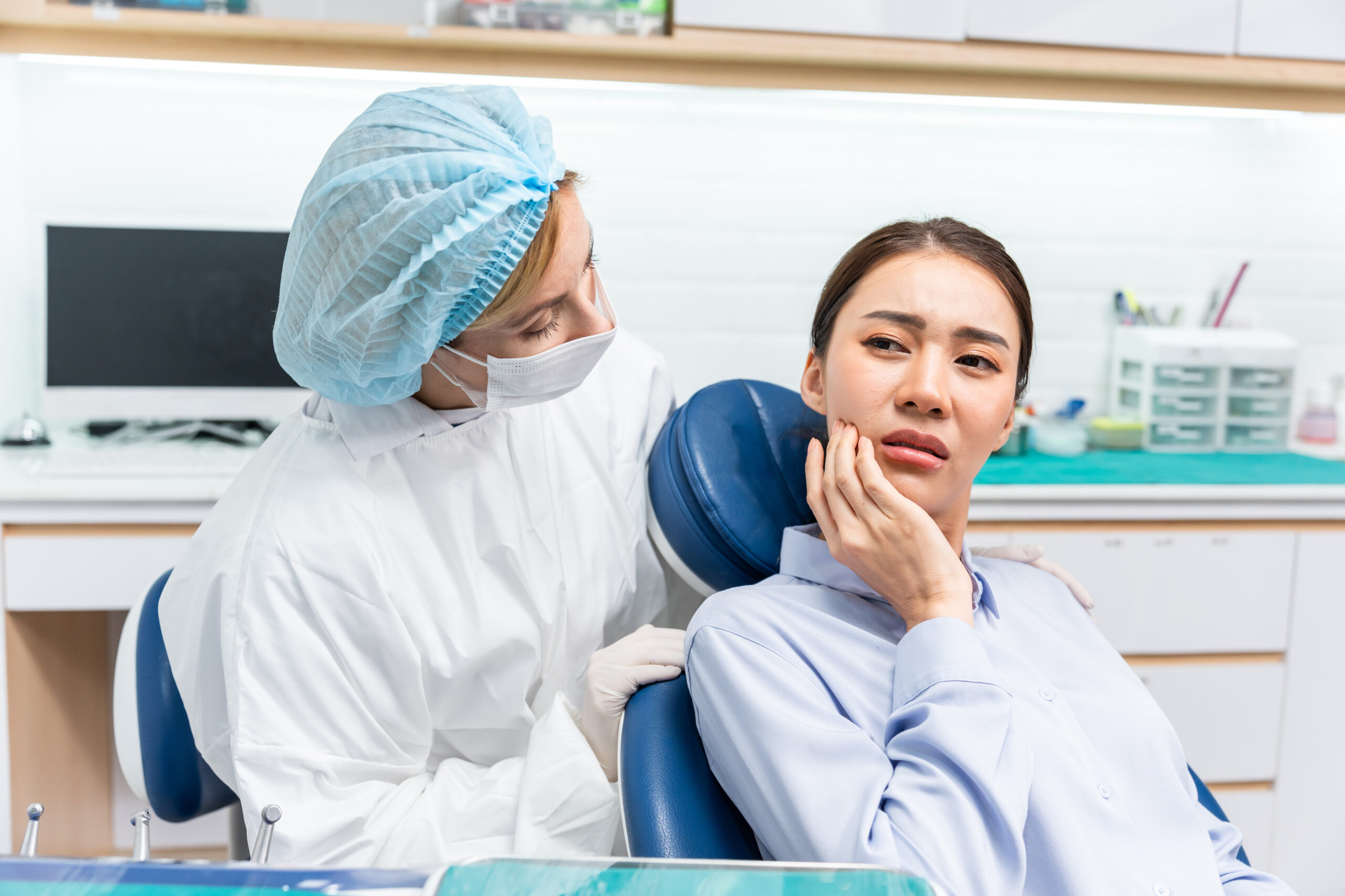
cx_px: 672
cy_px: 448
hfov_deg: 53.1
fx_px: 1345
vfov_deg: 36.9
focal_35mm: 36
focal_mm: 36
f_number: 3.5
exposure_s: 1/160
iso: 500
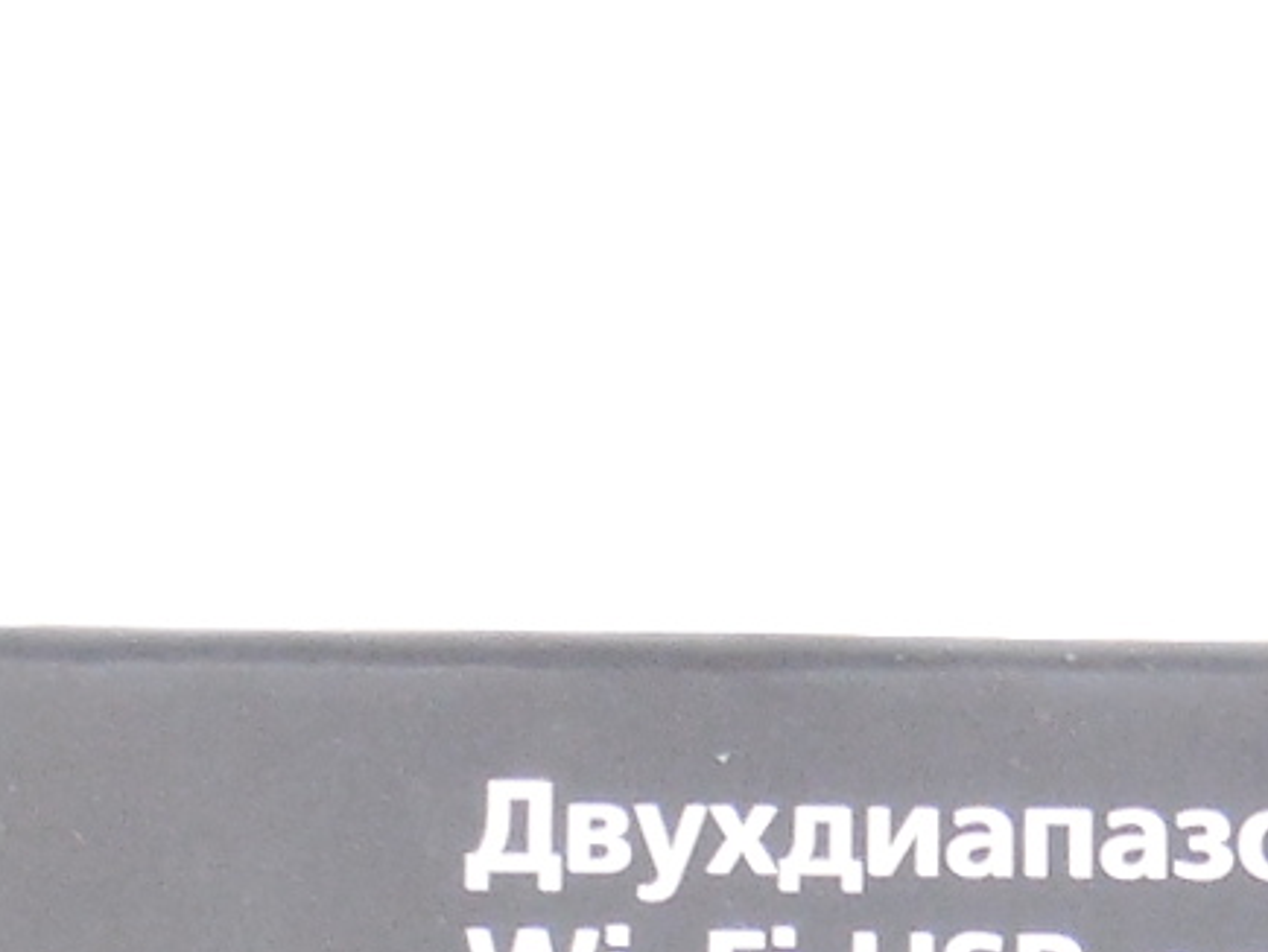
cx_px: 917
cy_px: 2380
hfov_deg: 14.5
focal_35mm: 136
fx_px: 4984
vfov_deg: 9.5
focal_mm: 4.6
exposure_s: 1/30
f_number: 3.5
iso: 250
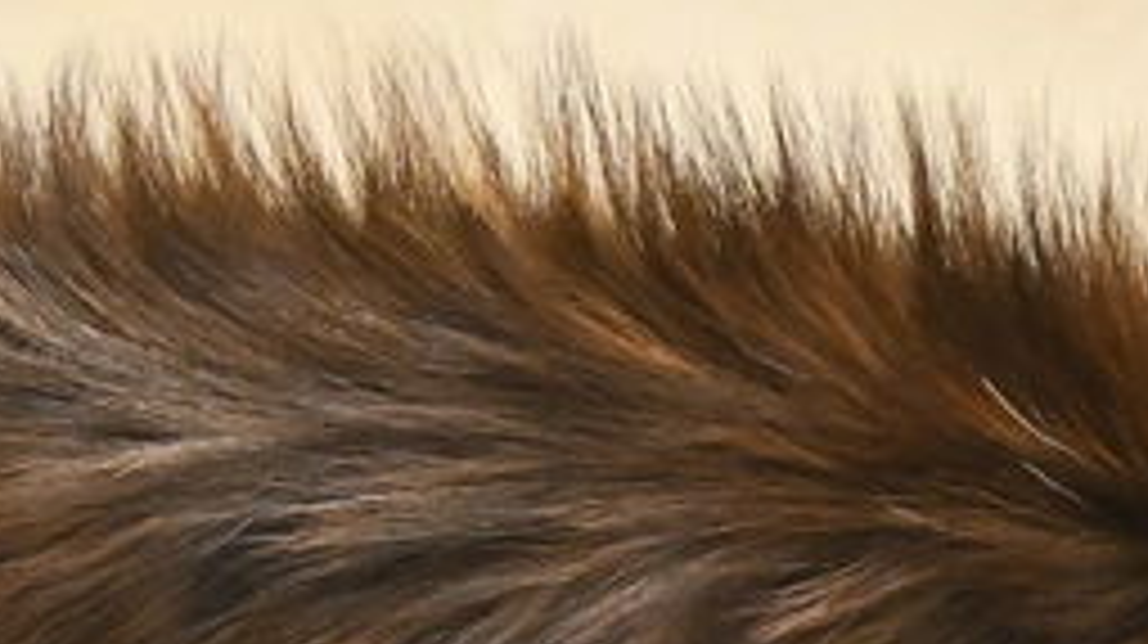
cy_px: 1466
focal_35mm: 449
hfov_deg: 4.8
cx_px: 1963
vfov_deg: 2.7
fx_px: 13658
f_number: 5.6
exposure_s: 1/250
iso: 2500
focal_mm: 78
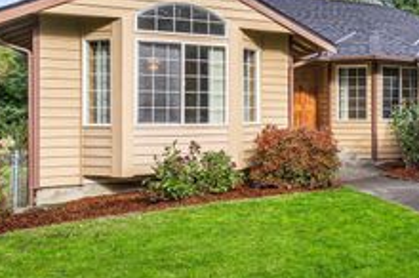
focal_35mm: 41
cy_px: 113
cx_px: 421
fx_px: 476
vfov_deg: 32.5
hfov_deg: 41.2
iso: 100
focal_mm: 18
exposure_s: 1/40
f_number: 7.1
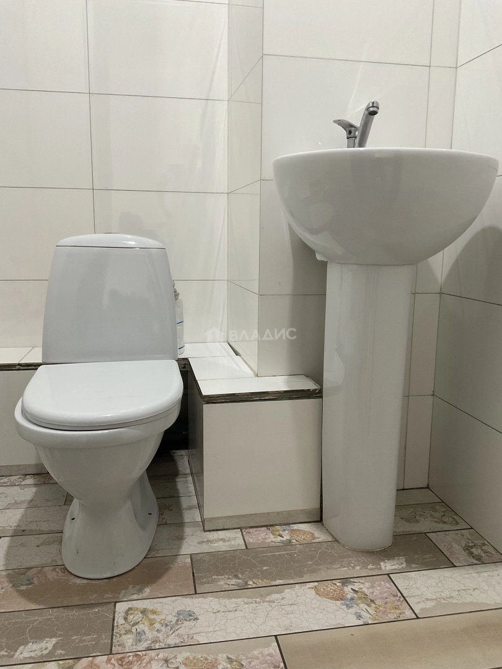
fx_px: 561
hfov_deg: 48.2
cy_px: 334
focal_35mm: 29
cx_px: 251
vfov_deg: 61.7
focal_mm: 3
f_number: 1.8
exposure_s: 1/60
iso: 100
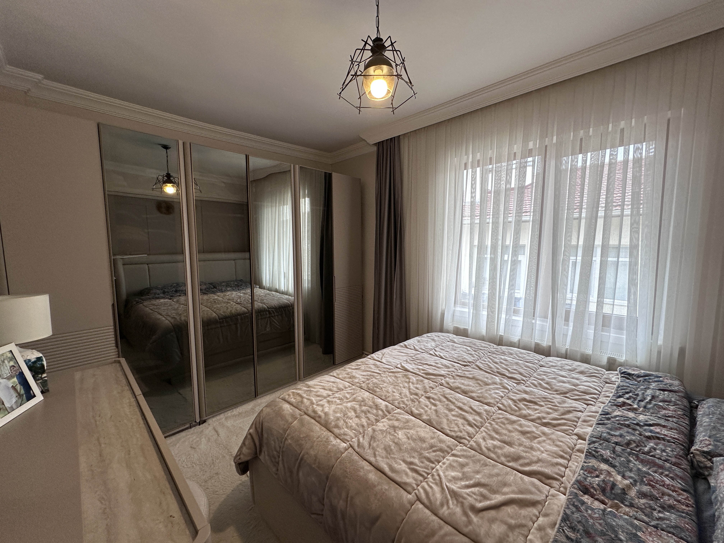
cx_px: 362
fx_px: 293
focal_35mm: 14
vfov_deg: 85.7
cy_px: 272
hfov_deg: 102.1
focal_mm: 2.22
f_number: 2.2
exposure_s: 1/100
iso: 125
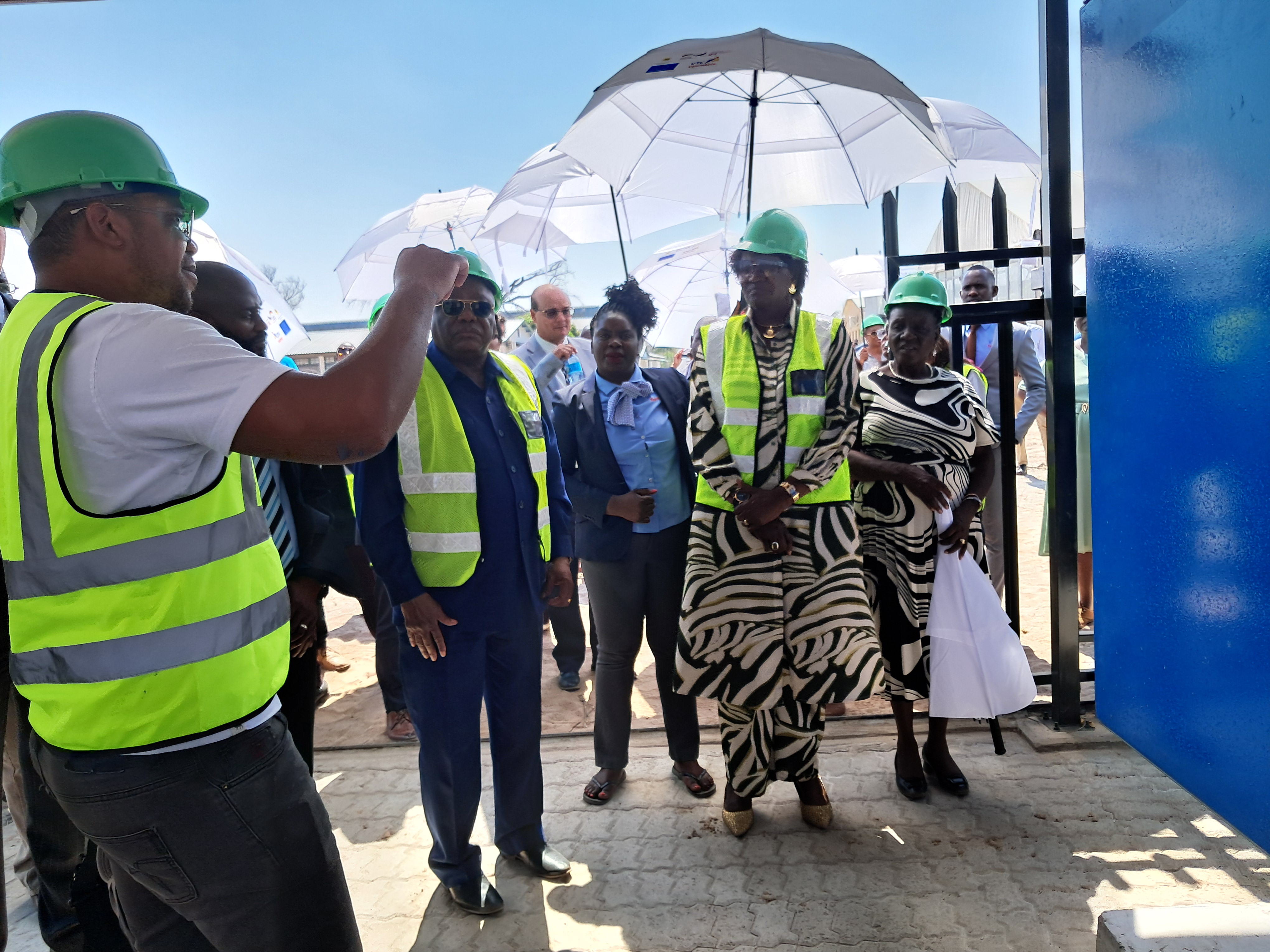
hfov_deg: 65.3
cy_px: 476
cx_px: 635
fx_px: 991
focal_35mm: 27
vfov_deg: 51.4
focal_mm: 4
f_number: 1.8
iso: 50
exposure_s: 1/366
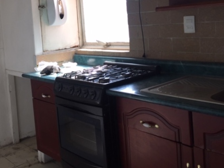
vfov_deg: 32.4
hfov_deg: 41.8
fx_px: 285
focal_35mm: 44
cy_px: 46
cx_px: 58
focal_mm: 4.15
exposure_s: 1/120
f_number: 2.2
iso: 32
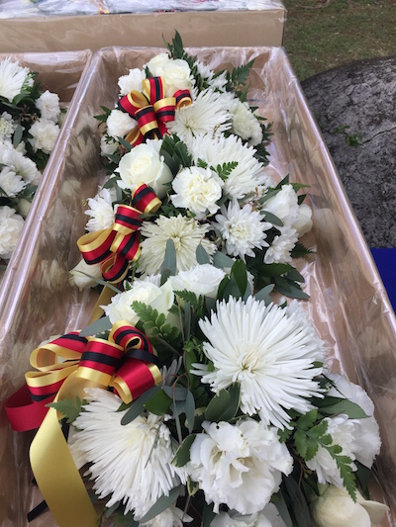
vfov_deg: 61.6
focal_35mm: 29
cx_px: 198
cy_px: 264
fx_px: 442
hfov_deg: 48.2
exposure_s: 1/628
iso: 32
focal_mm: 4.15
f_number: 2.2
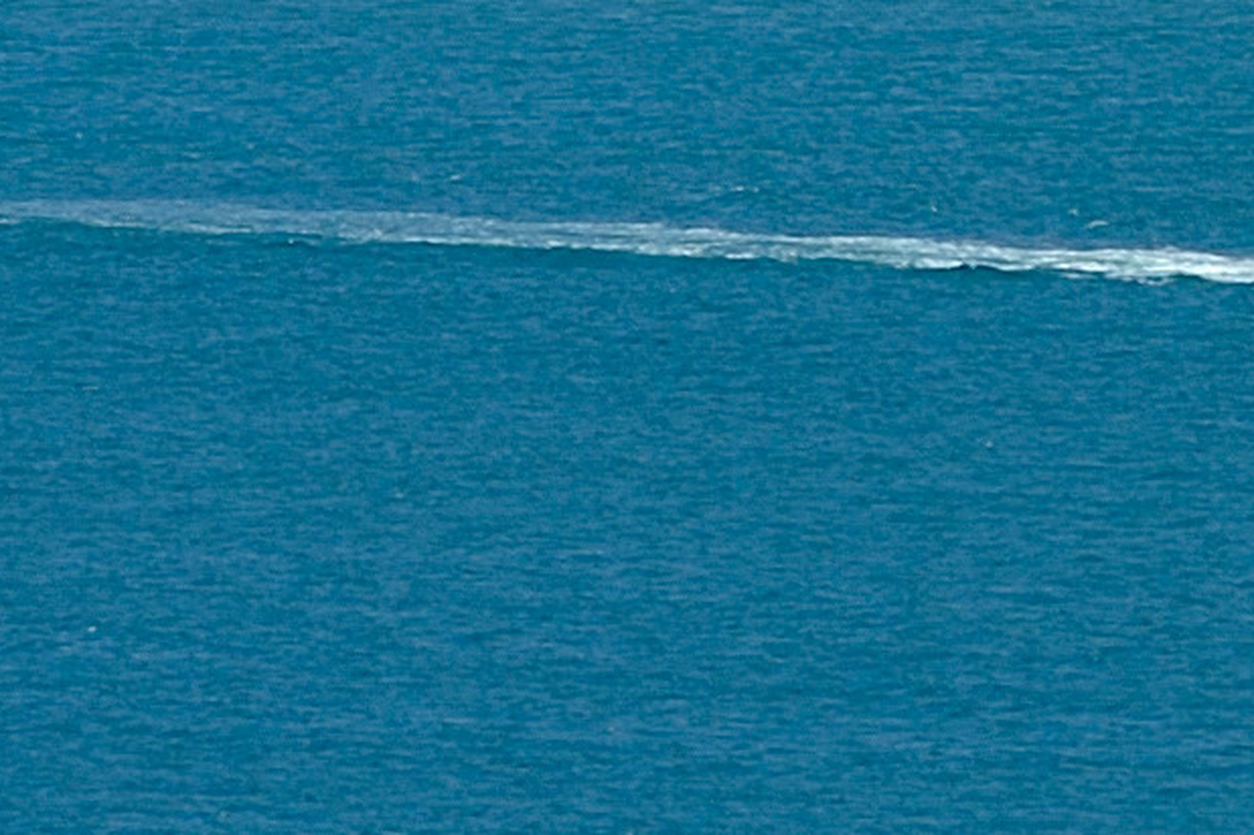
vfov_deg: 0.7
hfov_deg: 1.0
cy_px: -829
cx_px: 168
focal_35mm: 2063
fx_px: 71820
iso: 200
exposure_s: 1/400
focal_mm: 300
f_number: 10
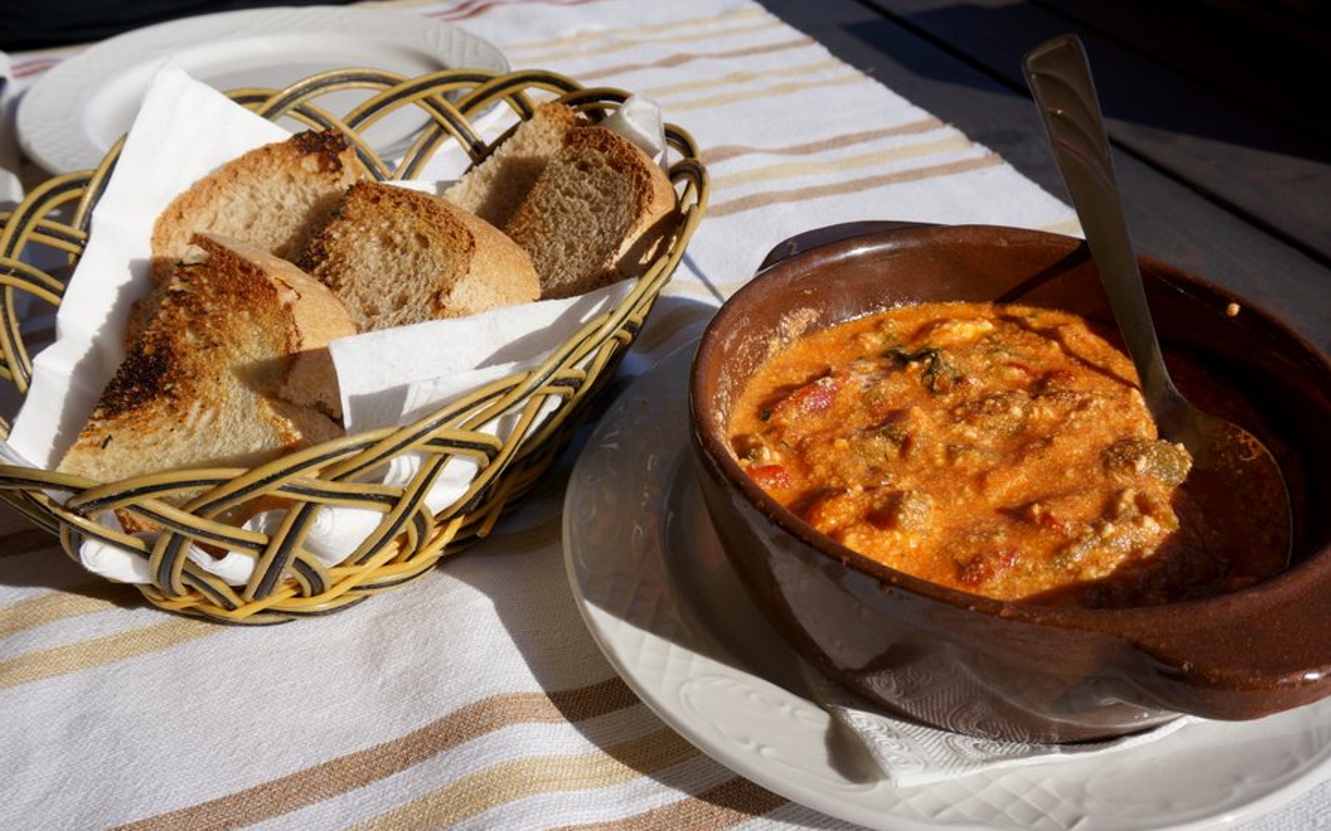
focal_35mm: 36
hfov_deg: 54.6
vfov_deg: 35.8
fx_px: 1288
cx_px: 666
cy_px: 421
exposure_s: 1/320
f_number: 9
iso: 100
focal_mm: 23
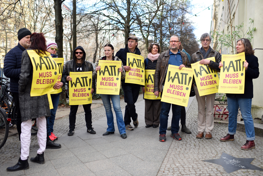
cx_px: 132
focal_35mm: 35
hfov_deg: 54.4
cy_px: 88
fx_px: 256
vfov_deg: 37.9
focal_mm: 35
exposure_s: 1/1000
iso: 200
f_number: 1.8
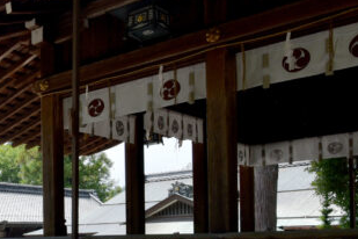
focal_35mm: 53
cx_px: -117
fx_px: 527
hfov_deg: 29.5
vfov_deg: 24.1
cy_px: 253
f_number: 8
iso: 200
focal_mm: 16
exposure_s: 1/500
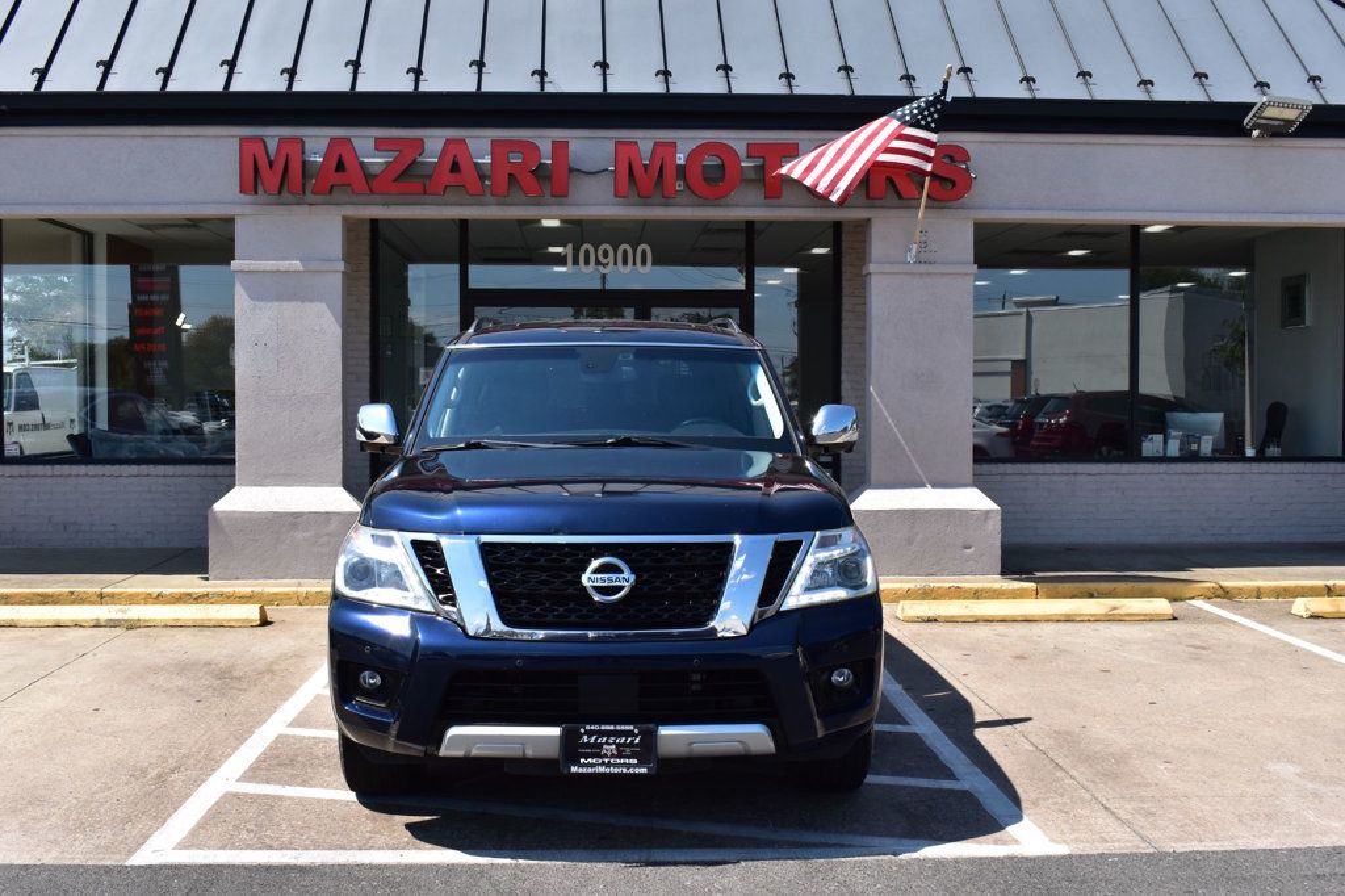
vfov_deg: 34.2
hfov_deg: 49.6
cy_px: 448
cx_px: 672
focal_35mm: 39
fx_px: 1457
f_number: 11
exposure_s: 1/500
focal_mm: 26
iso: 400
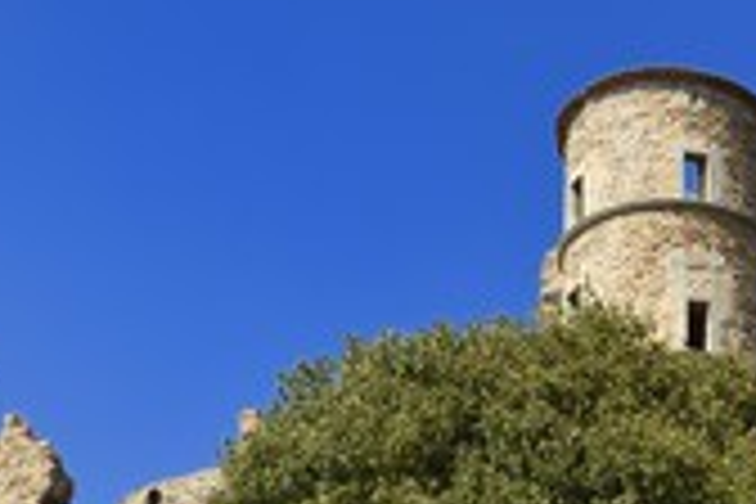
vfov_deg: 12.7
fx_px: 2205
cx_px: 657
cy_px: 594
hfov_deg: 19.2
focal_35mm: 105
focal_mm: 42
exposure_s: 1/200
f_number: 13
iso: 200
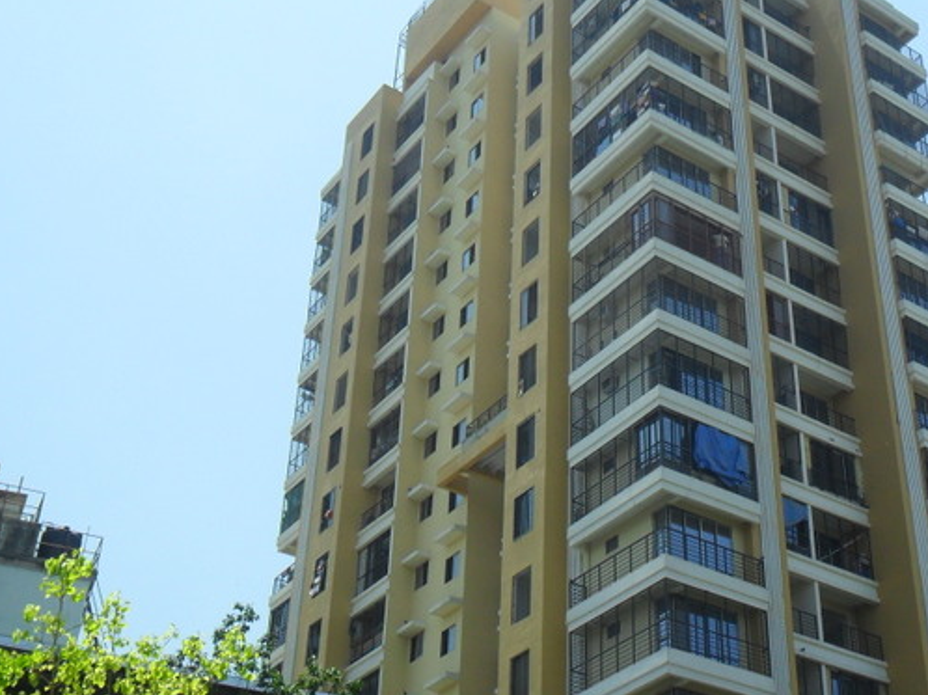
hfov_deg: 33.0
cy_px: 361
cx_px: 613
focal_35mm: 58
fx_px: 1554
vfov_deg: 25.2
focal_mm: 6.6
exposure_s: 1/1000
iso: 100
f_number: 4
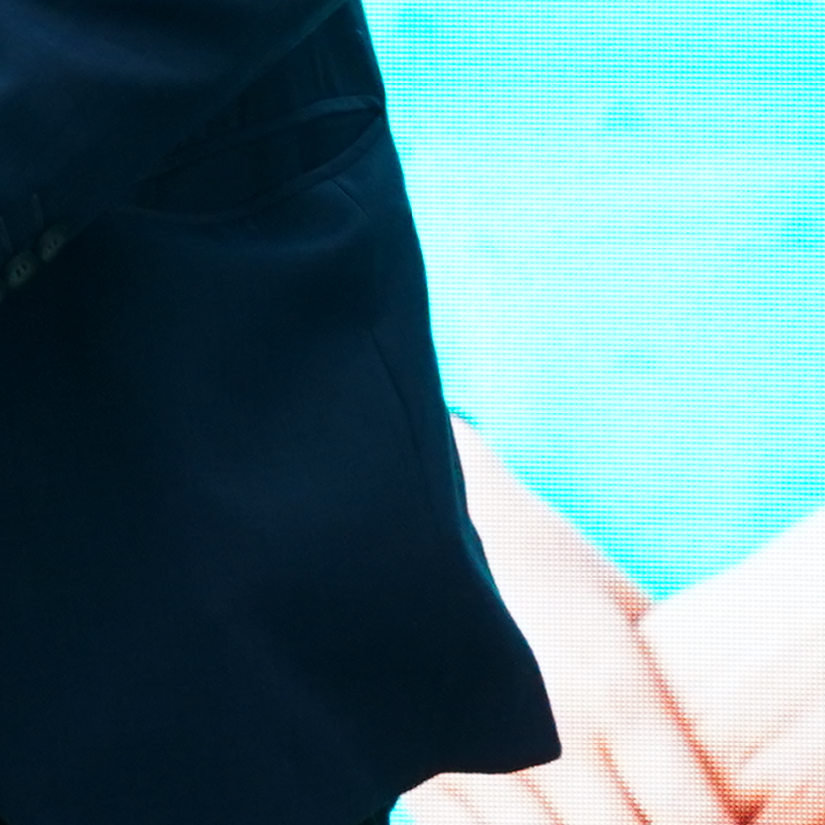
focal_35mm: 430
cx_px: -1799
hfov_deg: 3.9
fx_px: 11594
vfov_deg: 4.0
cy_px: -574
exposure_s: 1/160
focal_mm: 70
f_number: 4
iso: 640
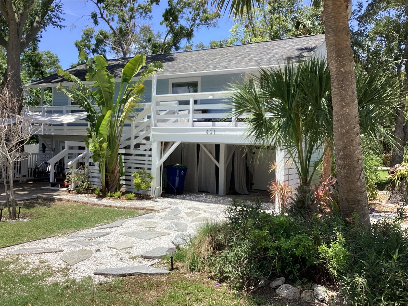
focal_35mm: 31
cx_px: 204
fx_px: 365
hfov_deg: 58.4
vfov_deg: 45.4
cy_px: 153
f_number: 2.4
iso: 25
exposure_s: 1/947
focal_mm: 3.3
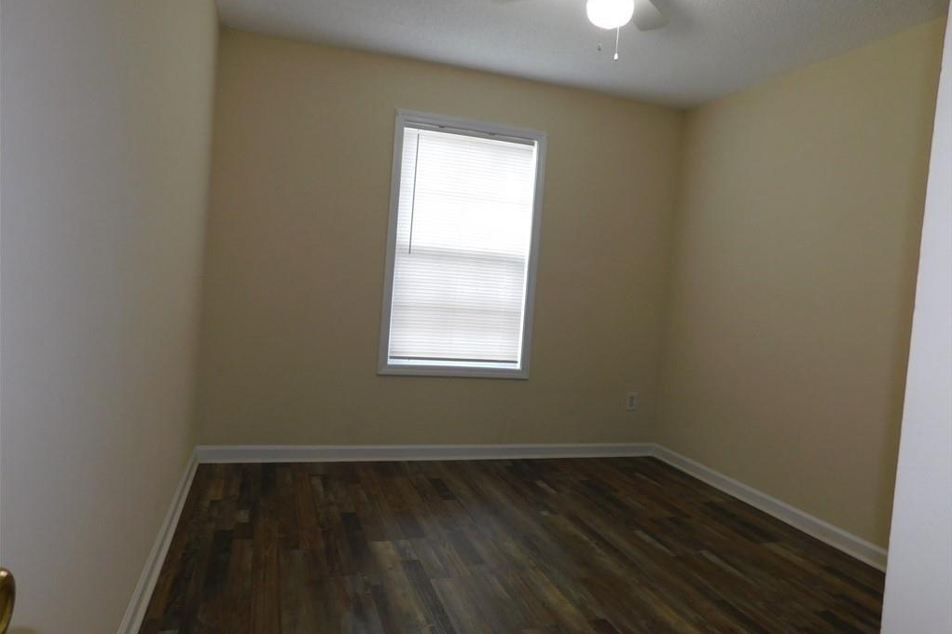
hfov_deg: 73.8
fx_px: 634
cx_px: 476
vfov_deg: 53.1
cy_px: 301
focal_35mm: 24
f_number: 3
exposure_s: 1/30
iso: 140
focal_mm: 4
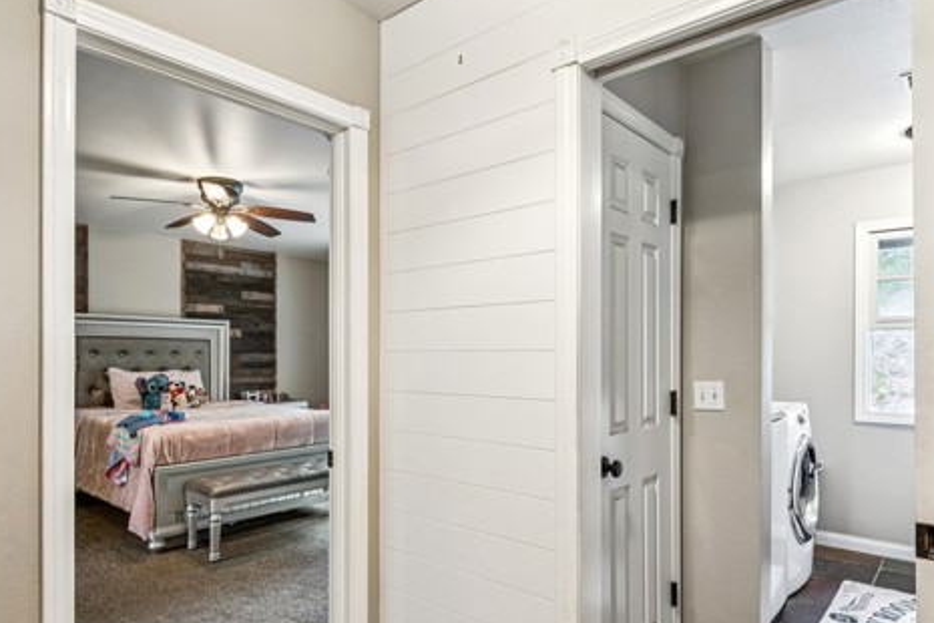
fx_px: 589
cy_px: 350
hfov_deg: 76.9
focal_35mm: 23
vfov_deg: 55.6
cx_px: 458
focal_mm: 16.5
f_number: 13
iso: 100
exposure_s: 3.2
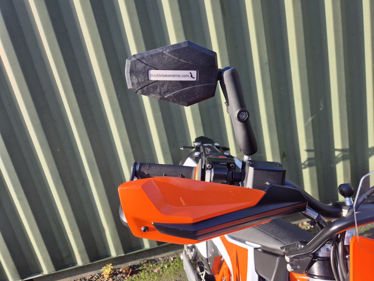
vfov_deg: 58.9
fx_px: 248
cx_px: 187
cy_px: 140
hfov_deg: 73.9
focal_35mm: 23
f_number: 1.8
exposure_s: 1/498
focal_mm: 5.4
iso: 25
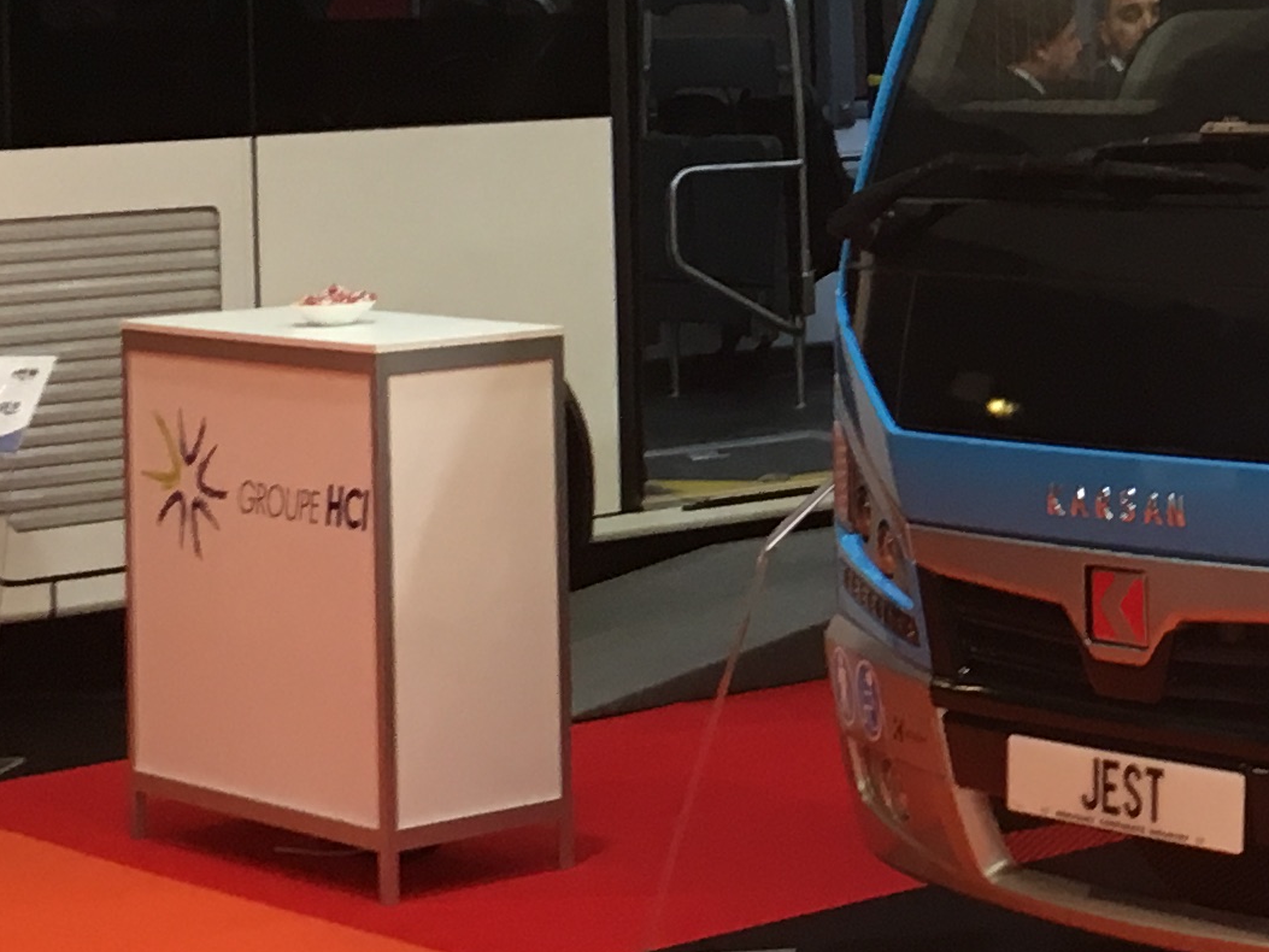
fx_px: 4070
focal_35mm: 111
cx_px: 1576
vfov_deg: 13.2
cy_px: -16
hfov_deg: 16.9
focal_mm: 4.15
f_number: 2.2
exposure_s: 1/33
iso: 100
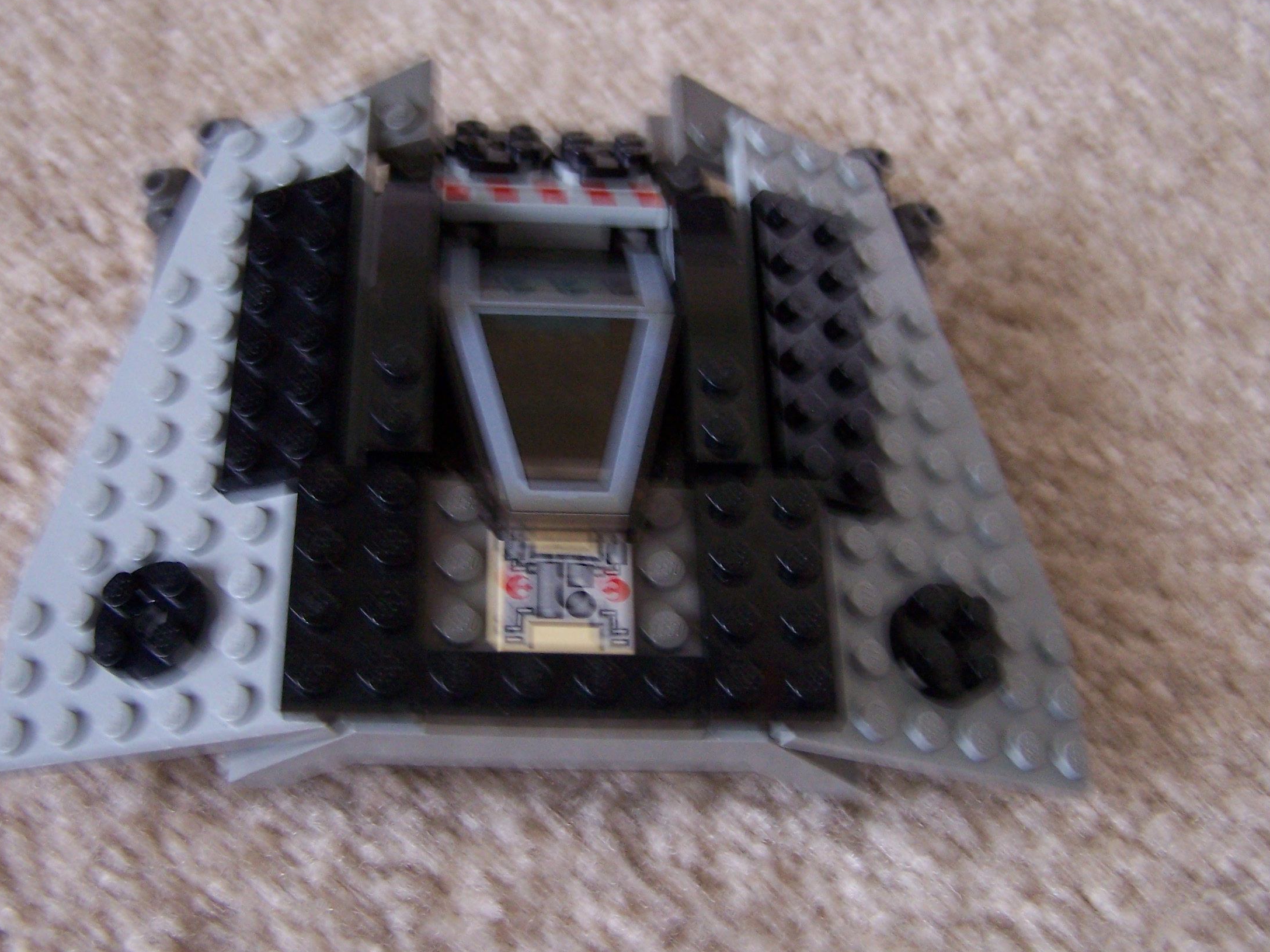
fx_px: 1651
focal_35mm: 45
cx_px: 610
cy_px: 417
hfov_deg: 42.1
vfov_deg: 32.1
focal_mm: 6.3
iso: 140
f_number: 2.8
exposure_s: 1/8
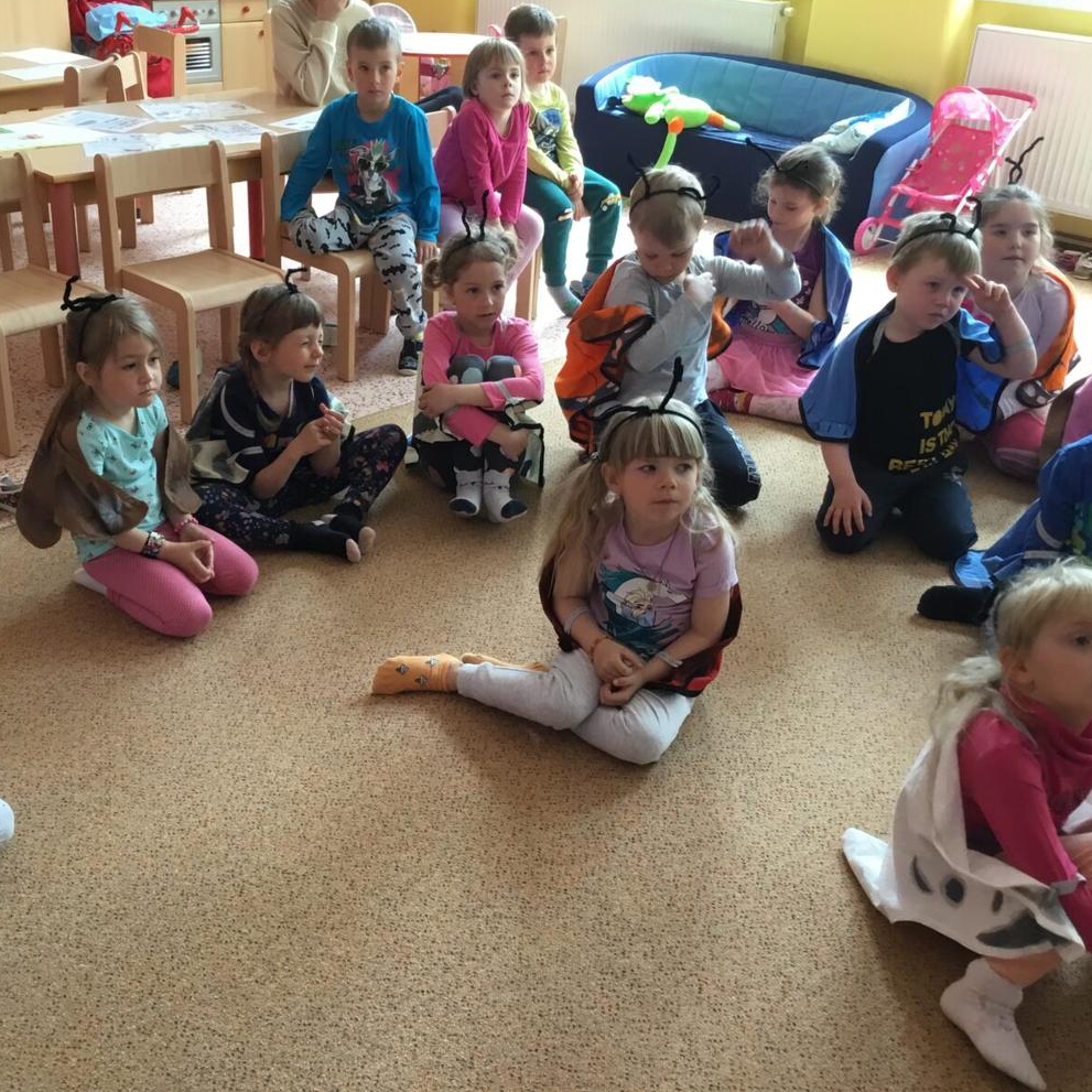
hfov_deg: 44.6
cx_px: 409
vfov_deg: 44.9
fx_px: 1321
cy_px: 545
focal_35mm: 37
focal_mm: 3.3
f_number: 2.4
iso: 100
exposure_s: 1/33
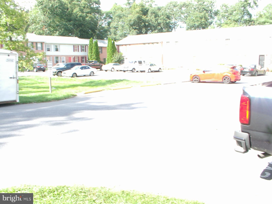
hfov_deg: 50.1
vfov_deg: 38.7
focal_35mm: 37
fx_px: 291
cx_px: 136
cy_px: 102
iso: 100
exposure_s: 1/20
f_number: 8
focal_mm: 5.8
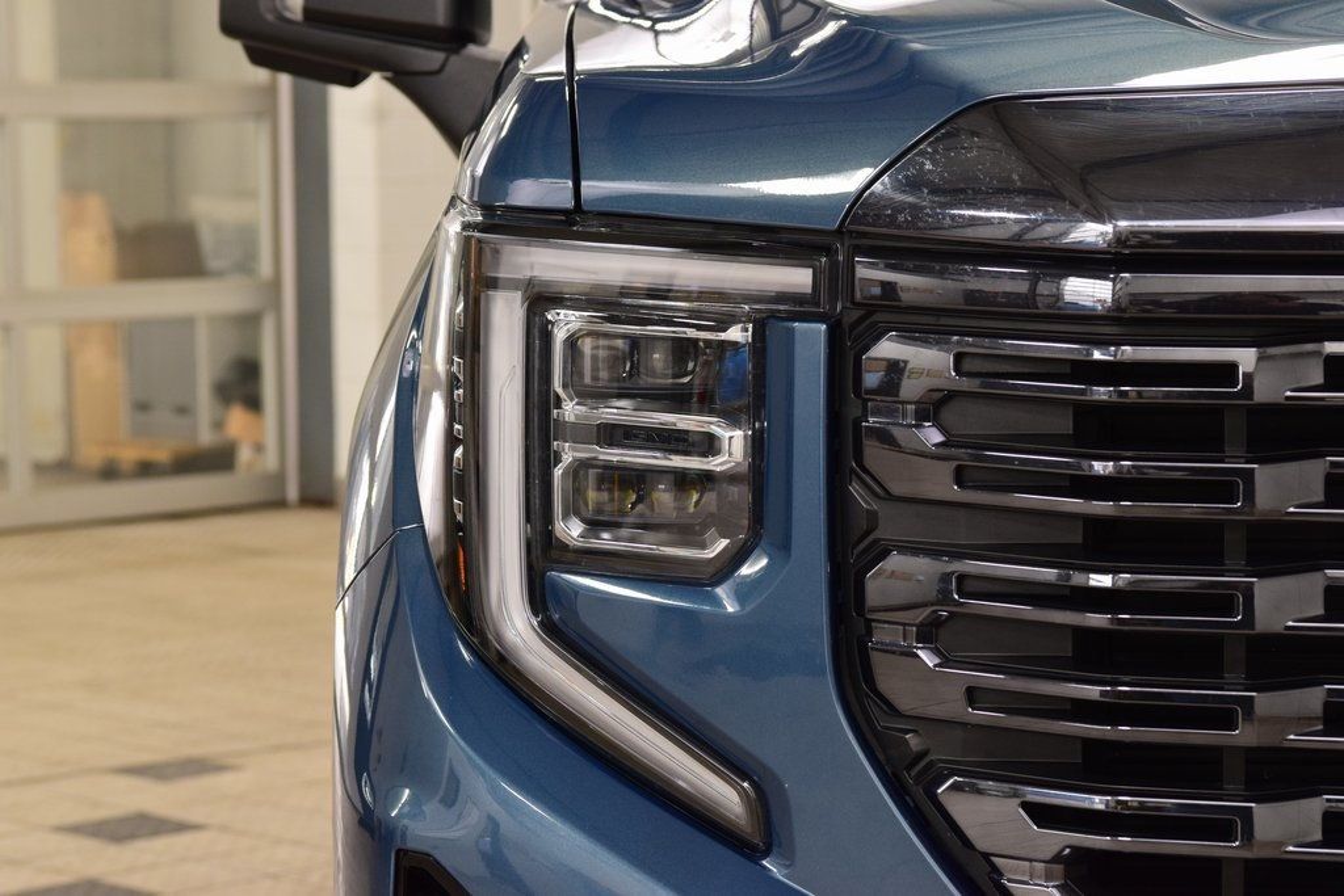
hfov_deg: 19.5
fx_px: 3920
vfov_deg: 13.0
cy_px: 448
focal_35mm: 105
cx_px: 672
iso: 1100
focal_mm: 70
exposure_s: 1/30
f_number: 7.1
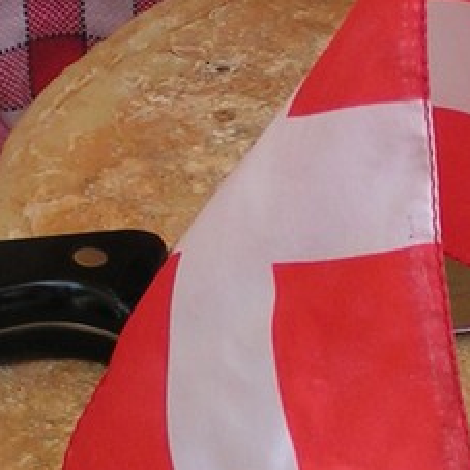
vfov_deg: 5.1
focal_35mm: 340
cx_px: 592
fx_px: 5223
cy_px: 471
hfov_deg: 5.1
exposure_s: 1/125
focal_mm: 12.6
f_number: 4
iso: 50
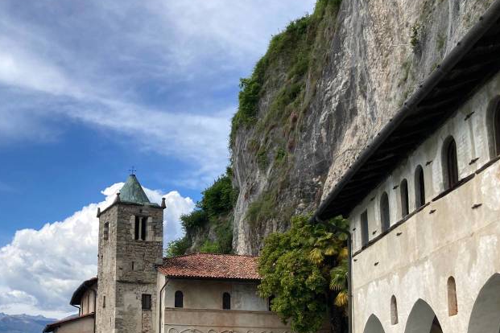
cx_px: 123
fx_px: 667
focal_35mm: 48
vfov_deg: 27.1
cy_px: 298
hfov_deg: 39.9
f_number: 1.8
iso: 20
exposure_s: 1/2404
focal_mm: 3.99
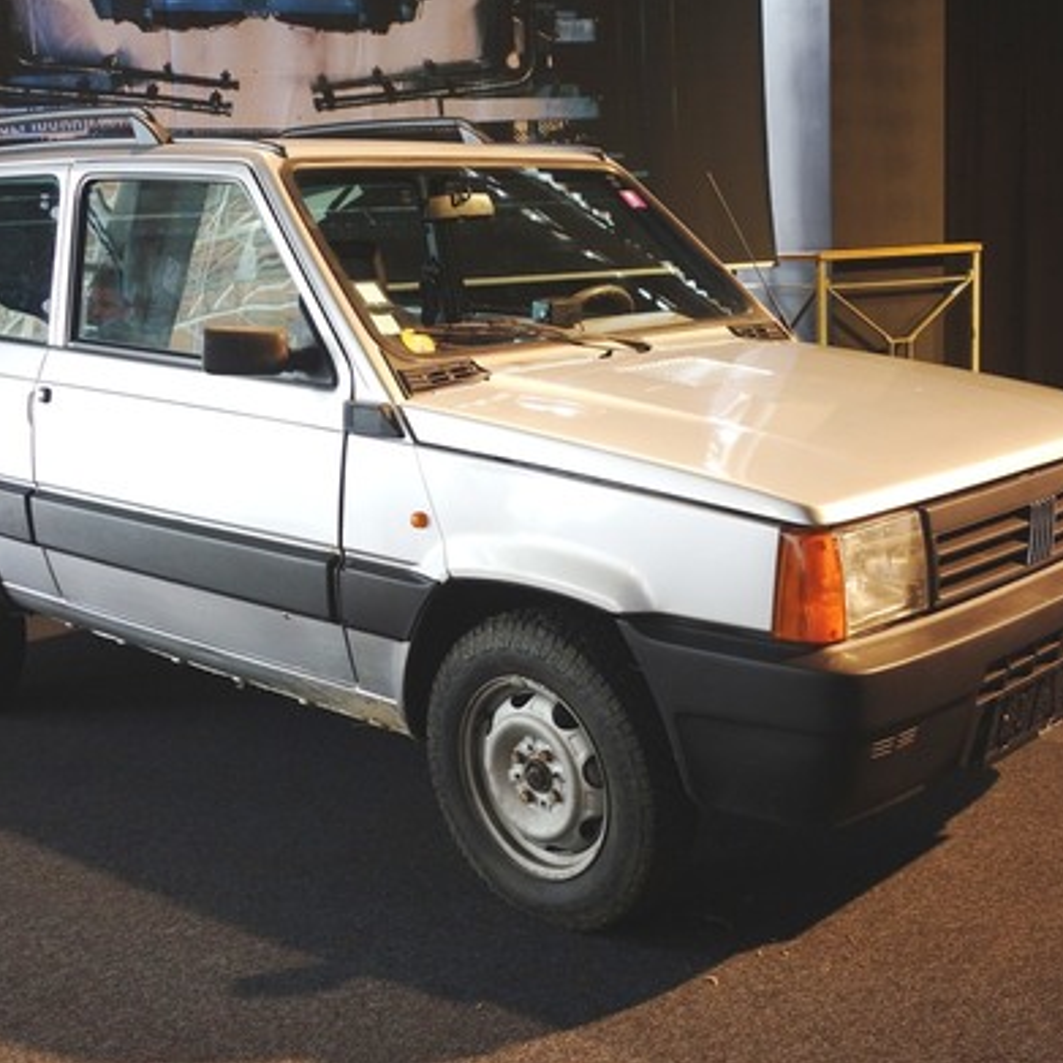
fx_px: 1494
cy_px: 522
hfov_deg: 39.2
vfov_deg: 39.2
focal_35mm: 43
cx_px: 508
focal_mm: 12.18
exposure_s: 1/40
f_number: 2.5
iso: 500
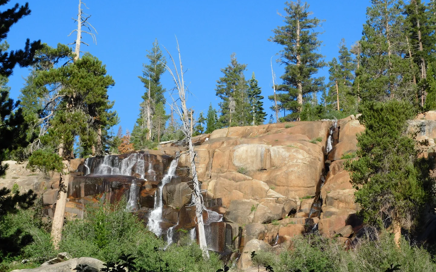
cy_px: 162
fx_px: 1010
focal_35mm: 85
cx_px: 218
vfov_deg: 15.4
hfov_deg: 24.4
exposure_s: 1/500
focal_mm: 14.2
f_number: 4.4
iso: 125
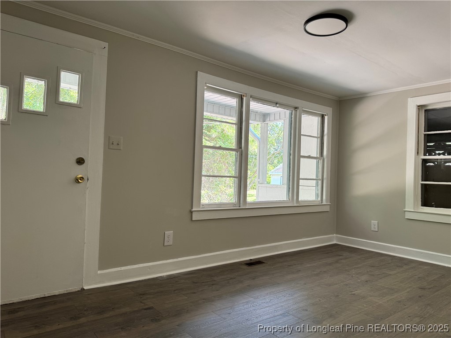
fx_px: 313
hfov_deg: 71.6
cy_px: 169
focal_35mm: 24
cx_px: 226
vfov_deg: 56.8
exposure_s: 1/121
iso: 100
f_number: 1.78
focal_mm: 6.76
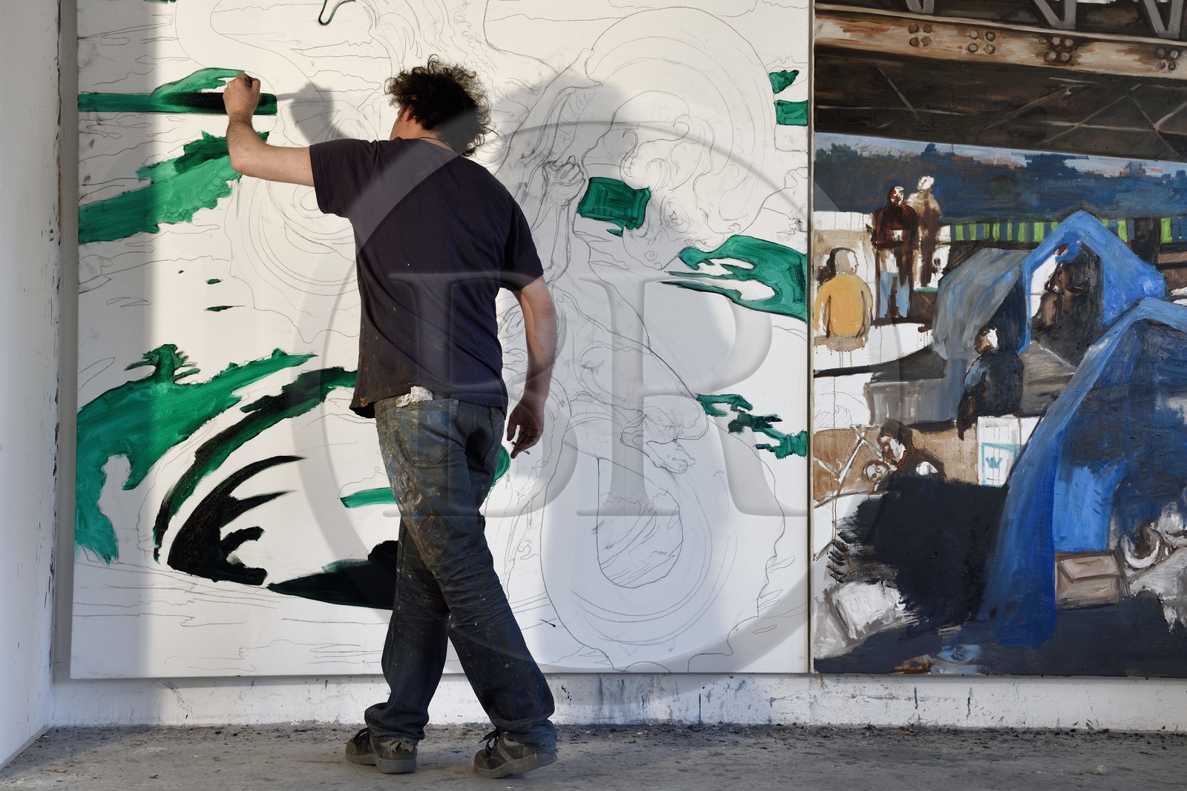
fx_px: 1649
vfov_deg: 27.0
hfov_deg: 39.6
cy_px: 396
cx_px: 594
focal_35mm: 50
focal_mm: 50
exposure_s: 1/125
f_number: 7.1
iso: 800
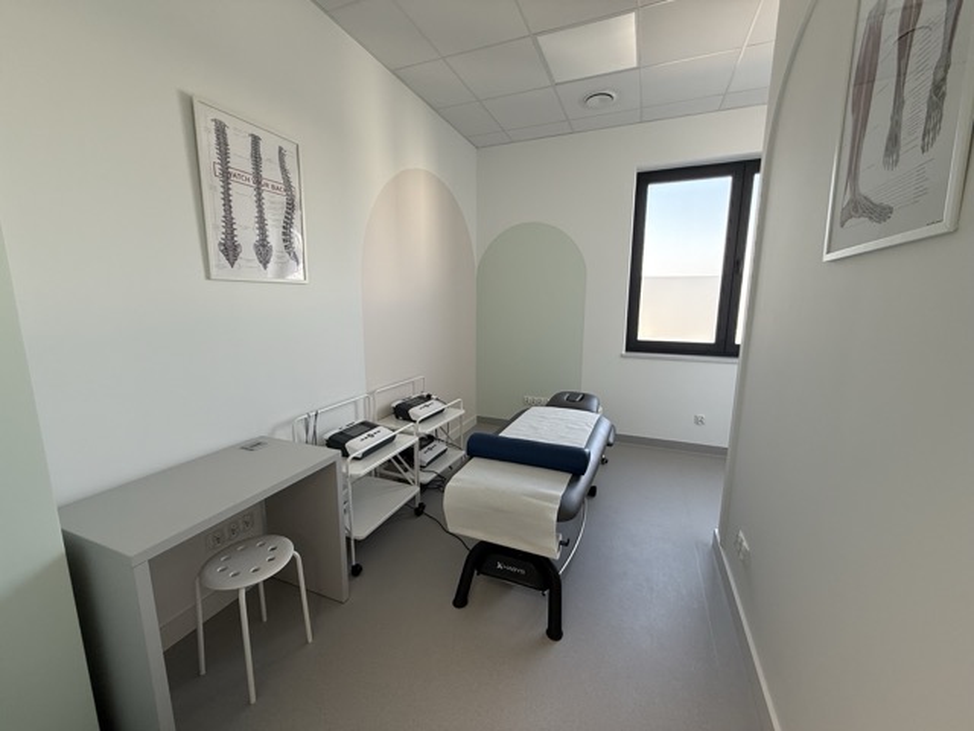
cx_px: 487
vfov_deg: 85.7
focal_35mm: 14
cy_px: 366
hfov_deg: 102.1
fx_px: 394
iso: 100
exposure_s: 1/99
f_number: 2.2
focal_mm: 2.22
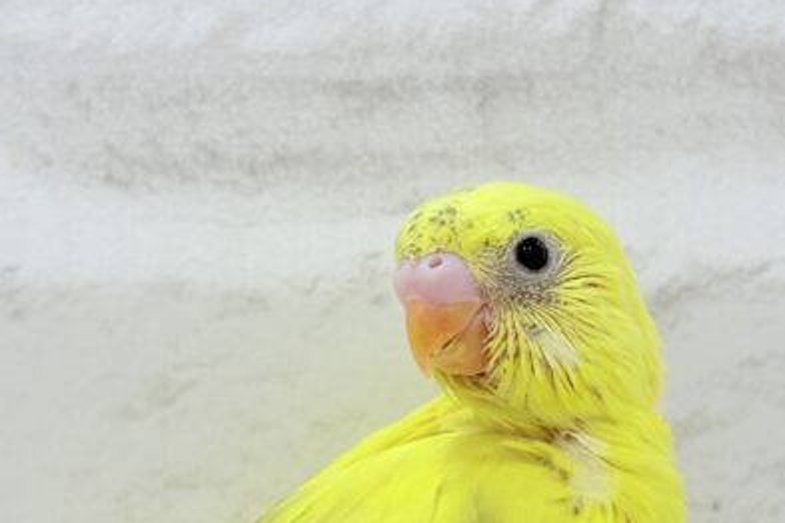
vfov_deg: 15.4
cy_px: 429
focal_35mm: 88
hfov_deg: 23.1
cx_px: 447
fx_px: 1919
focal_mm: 5.96
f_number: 1.6
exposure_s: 1/100
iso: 64
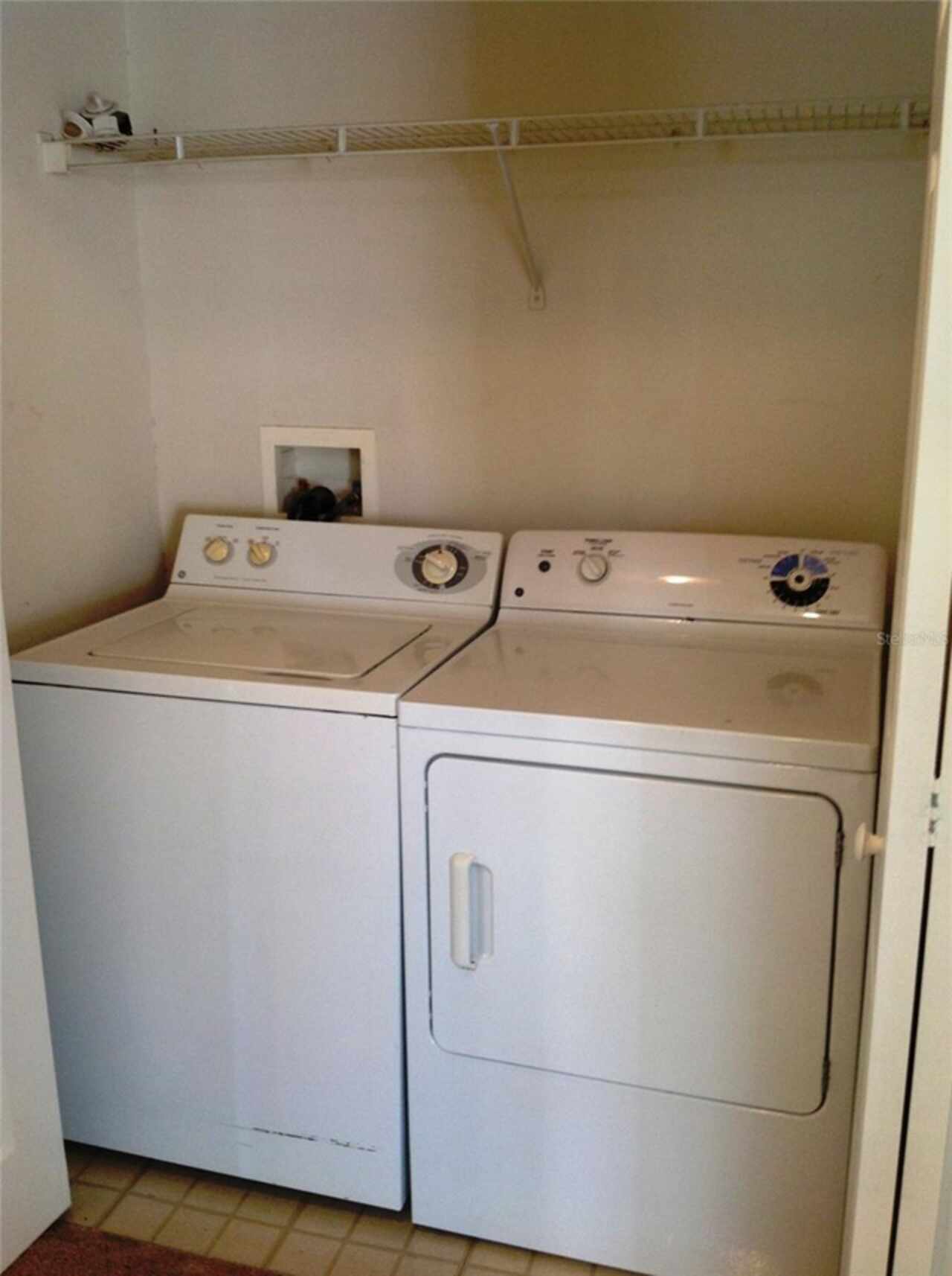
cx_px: 476
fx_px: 1287
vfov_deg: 52.7
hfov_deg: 40.6
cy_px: 638
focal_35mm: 35
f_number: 2.4
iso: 64
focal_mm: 4.28
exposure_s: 1/15
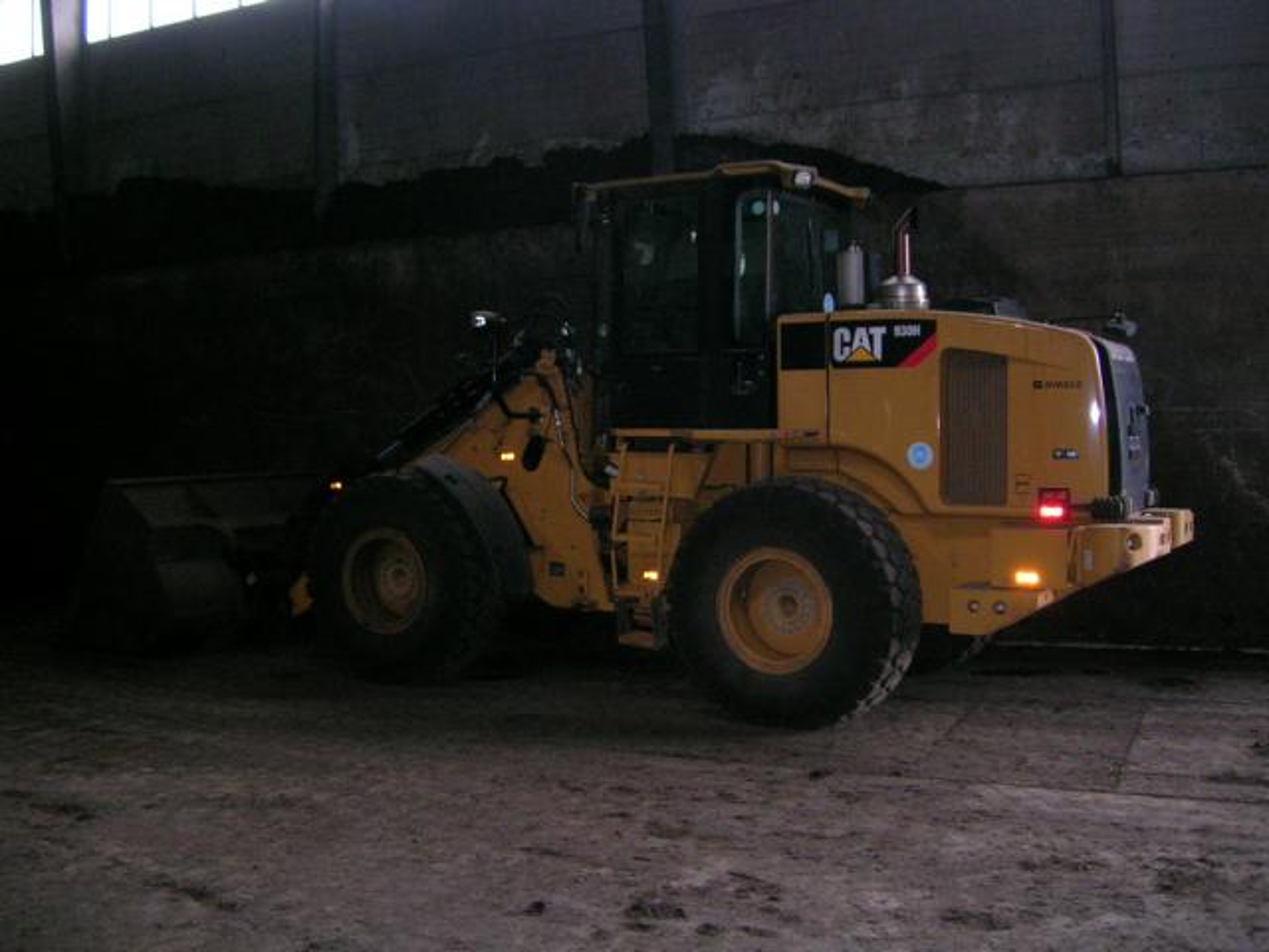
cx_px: 634
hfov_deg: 52.6
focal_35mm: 35
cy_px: 476
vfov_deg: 40.7
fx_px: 1283
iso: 200
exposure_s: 1/60.1
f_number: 2.8
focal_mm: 5.4
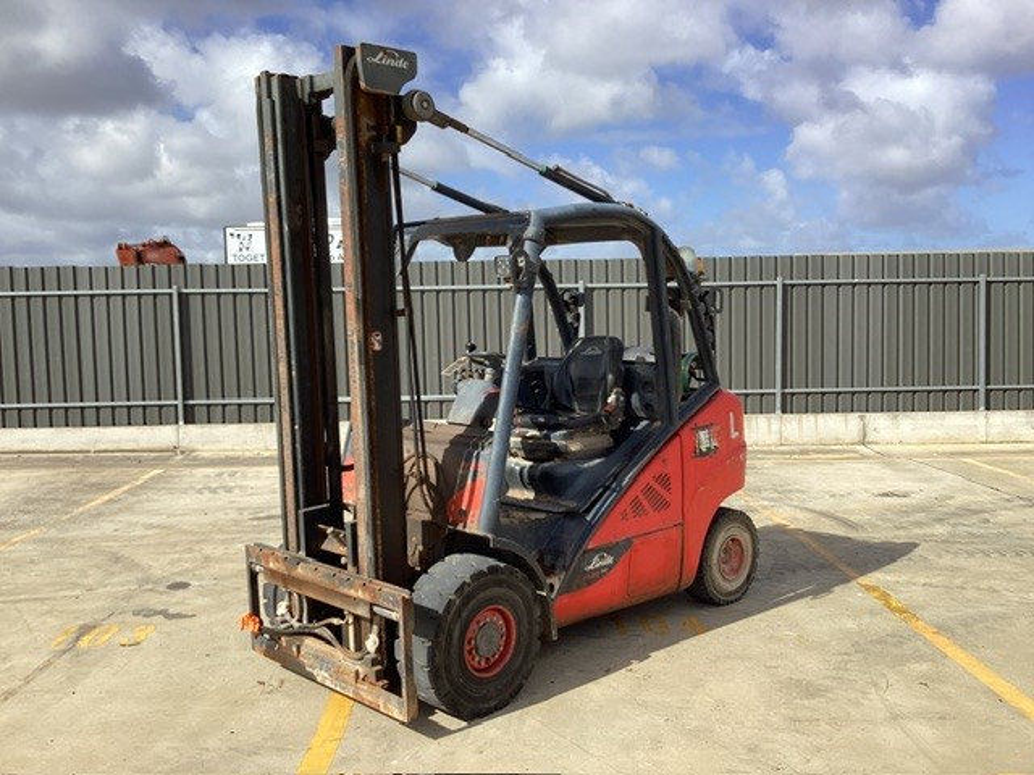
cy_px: 388
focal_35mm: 31
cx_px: 517
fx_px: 926
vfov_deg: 45.4
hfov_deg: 58.4
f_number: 2.4
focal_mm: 3.3
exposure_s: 1/1508
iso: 25
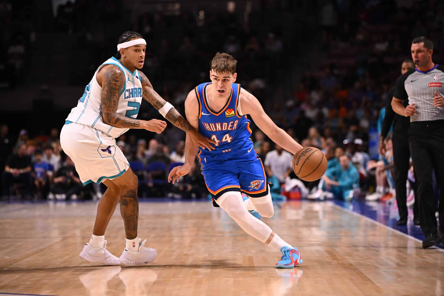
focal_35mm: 135
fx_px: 1665
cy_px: 148
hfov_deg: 15.2
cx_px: 222
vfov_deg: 10.2
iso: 2000
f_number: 2.8
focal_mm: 135
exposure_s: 1/1000
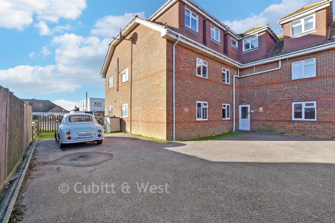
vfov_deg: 77.3
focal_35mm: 15
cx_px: 168
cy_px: 112
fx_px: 140
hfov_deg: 100.4
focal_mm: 10
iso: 160
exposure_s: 1/320
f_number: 8
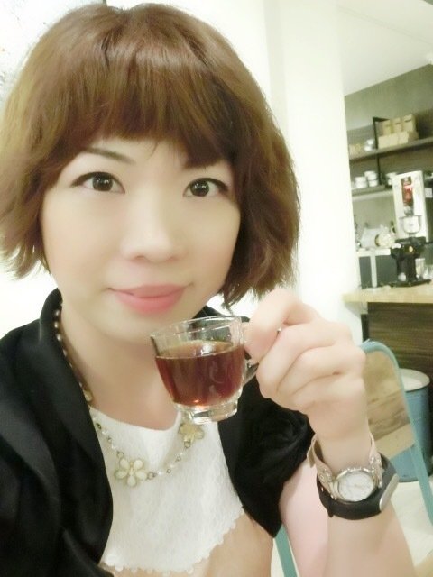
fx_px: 550
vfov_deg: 55.4
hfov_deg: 42.9
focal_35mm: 33
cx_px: 216
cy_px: 288
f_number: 3.7
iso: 3200
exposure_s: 1/20
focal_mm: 5.93
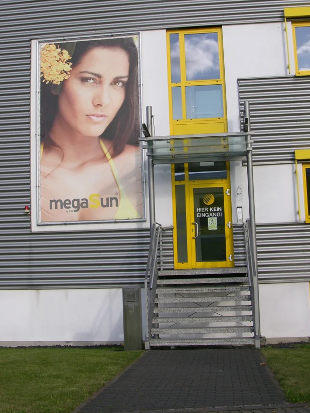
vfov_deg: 37.3
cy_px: 162
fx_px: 609
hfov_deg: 28.6
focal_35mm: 51
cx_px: 149
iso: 50
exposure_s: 1/170
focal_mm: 8.9
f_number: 5
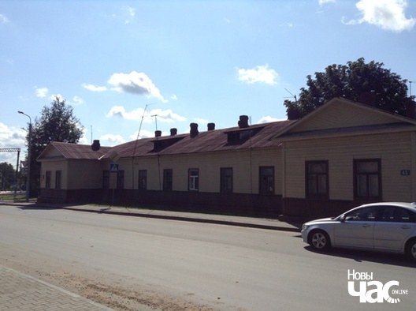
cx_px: 208
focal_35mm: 33
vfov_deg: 42.8
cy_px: 156
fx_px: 396
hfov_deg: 55.4
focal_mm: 3.3
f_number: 2.4
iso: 32
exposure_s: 1/2146
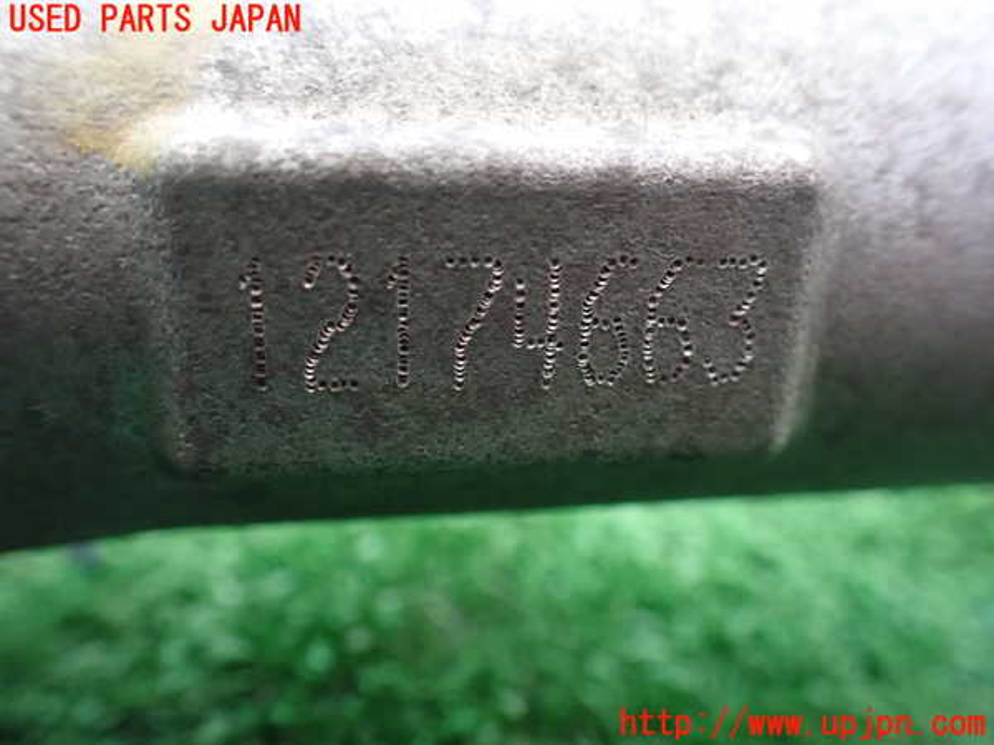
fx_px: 861
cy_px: 372
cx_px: 497
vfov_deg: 46.8
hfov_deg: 60.0
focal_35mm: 30
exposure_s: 1/30
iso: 1250
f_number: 2.3
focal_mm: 5.4
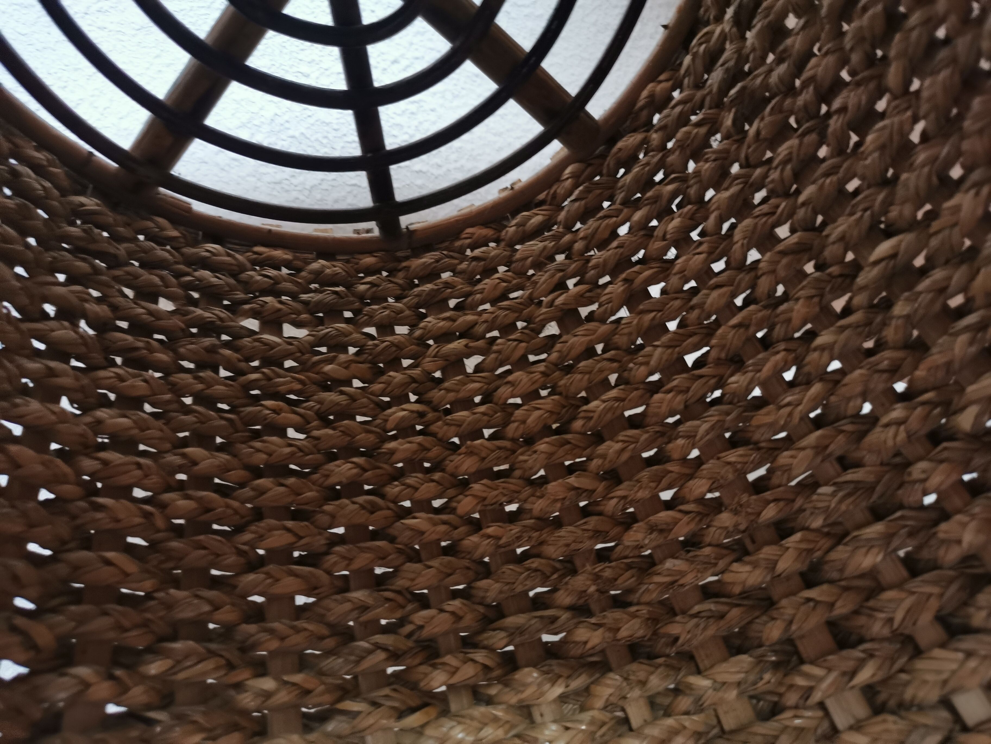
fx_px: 773
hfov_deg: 65.3
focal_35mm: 27
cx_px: 496
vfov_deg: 51.4
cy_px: 372
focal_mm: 5.58
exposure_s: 1/33.3
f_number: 1.8
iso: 320
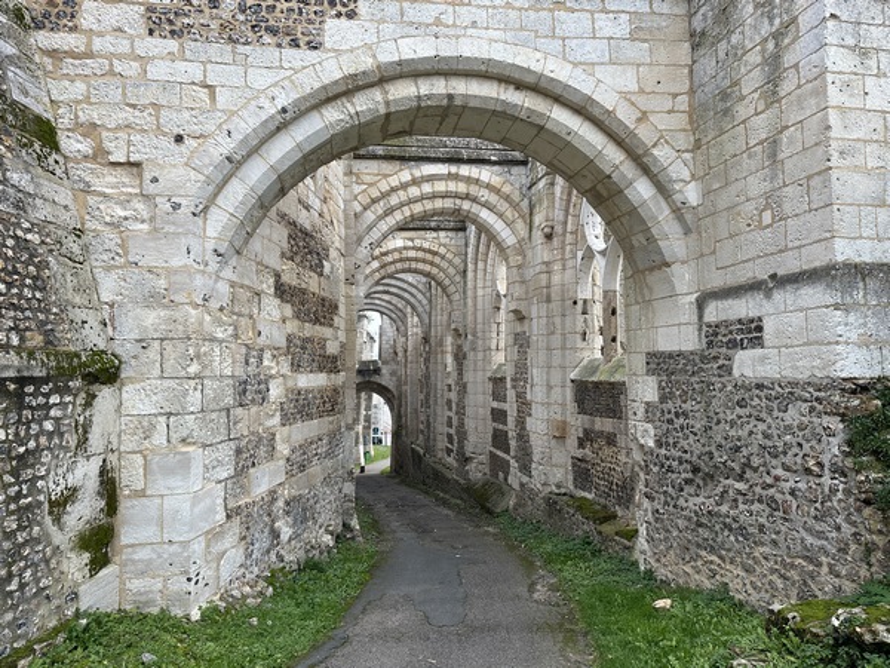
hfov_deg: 71.6
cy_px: 334
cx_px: 445
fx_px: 617
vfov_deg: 56.8
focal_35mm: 24
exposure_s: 1/594
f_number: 1.78
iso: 80
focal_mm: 6.86
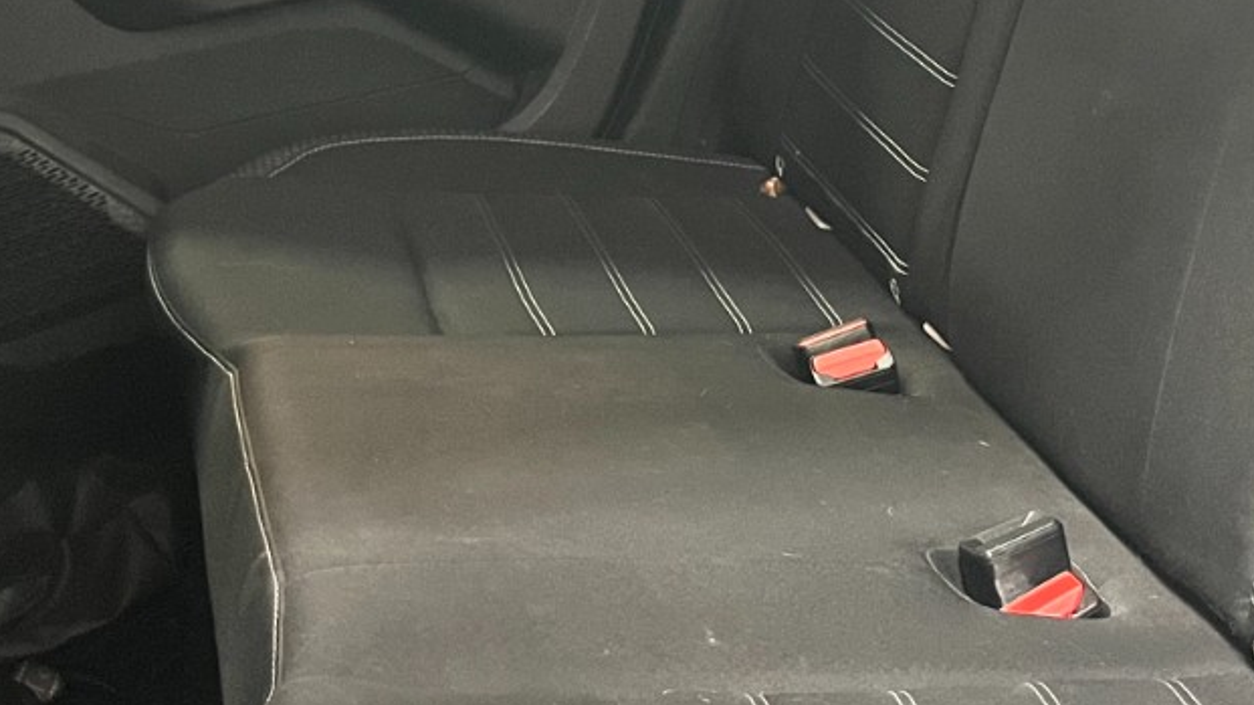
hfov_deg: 28.8
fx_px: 2427
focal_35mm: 73
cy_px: 87
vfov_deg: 16.3
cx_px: 798
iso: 500
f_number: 1.6
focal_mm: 5.1
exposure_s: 1/33
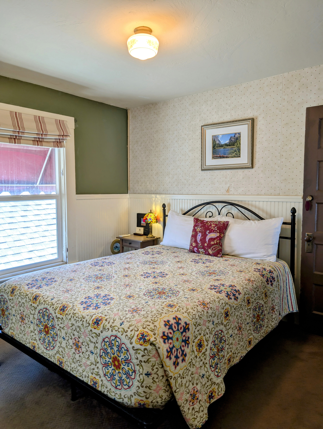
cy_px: 214
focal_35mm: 24
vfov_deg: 71.5
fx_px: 298
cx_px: 162
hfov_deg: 56.9
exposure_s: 1/37.2
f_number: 1.68
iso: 20
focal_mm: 6.9
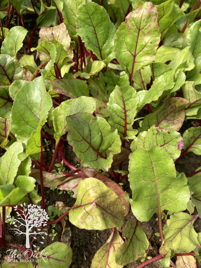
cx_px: 100
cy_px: 134
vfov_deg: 63.4
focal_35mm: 28
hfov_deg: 49.7
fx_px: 217
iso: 20
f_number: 1.8
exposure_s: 1/564
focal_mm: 3.99
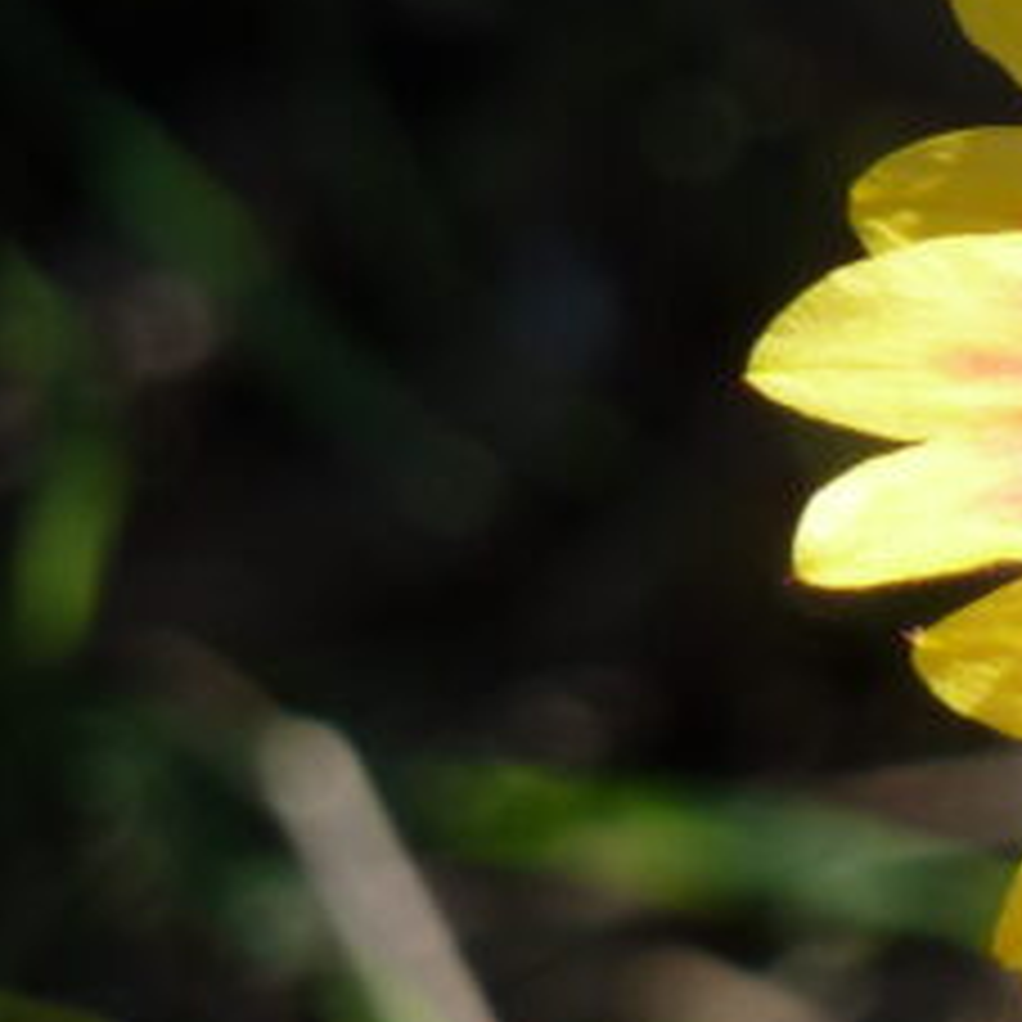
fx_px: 27089
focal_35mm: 811
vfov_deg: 2.2
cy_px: 387
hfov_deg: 2.2
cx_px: 1792
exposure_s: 1/250
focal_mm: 42.6
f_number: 4.7
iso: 80
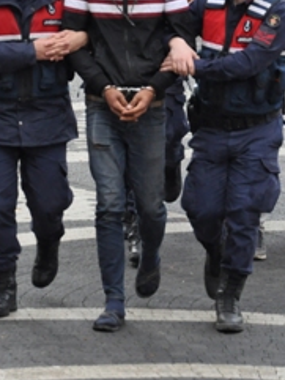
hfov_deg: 4.2
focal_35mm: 352
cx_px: 27
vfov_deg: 5.6
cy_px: 51
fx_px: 3861
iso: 800
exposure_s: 1/320
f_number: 9
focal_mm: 92
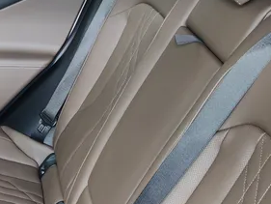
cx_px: 9
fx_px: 580
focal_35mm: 74
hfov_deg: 25.2
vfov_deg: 19.1
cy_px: 223
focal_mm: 5.52
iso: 800
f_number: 1.95
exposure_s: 1/50
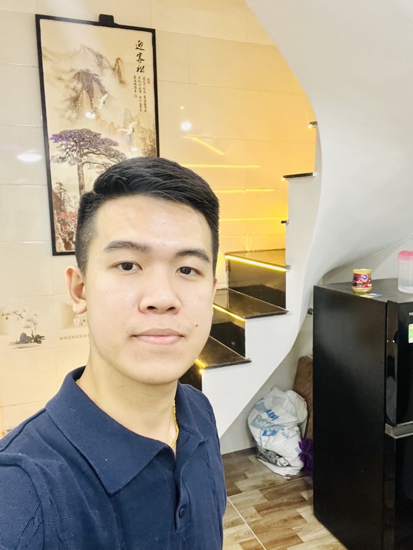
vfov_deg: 60.0
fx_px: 477
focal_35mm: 30
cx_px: 206
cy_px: 275
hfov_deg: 46.8
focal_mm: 2.71
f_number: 2.2
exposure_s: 1/50
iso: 200
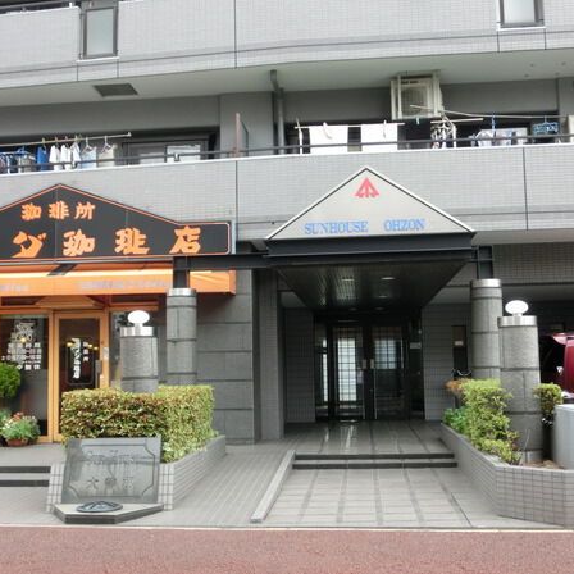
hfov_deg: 37.6
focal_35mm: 45
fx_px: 844
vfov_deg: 37.6
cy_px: 287
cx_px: 282
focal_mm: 6.67
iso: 80
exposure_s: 1/160
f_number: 3.9
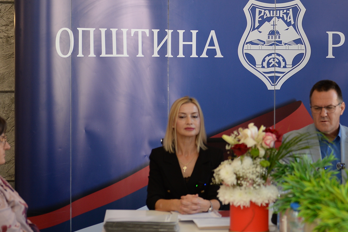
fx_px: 1266
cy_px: 91
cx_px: 285
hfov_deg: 15.5
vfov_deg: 10.5
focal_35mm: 131
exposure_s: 1/100
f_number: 4
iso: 800
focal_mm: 70
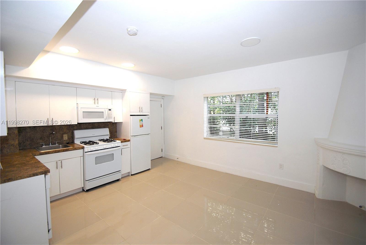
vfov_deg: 77.4
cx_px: 183
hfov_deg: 100.3
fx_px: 153
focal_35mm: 15
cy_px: 122
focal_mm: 10
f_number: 4
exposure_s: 1/60
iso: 100
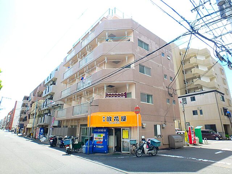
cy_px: 87
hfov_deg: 79.0
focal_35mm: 21
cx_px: 116
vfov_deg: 63.4
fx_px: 141
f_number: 3.5
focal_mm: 3.7
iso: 125
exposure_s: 1/400
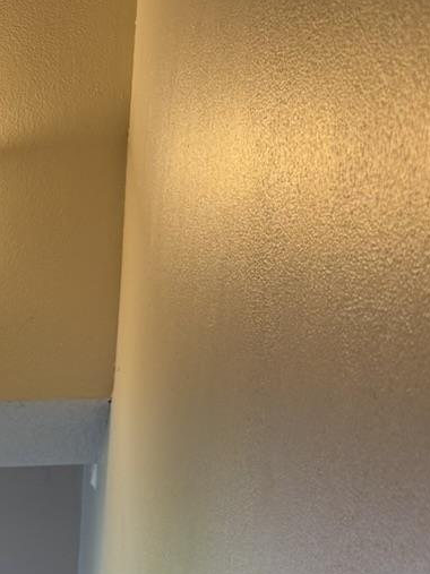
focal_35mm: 97
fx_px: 1607
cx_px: -200
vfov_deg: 17.4
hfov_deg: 14.3
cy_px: 950
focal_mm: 6.76
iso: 160
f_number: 1.78
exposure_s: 1/60
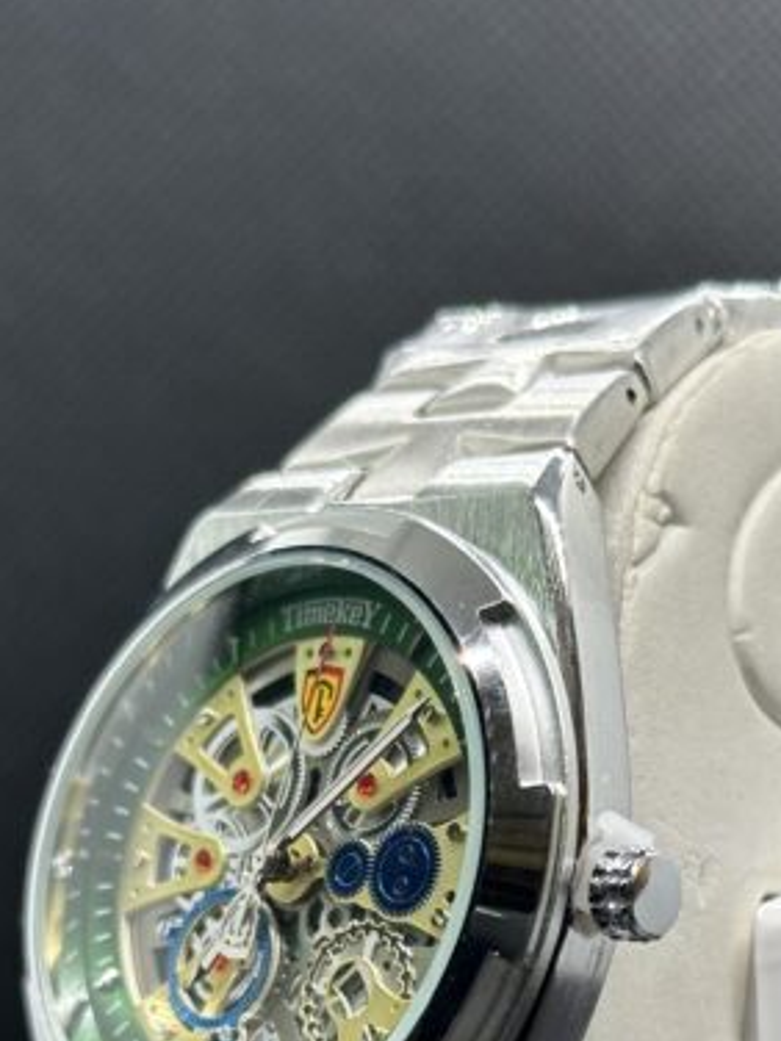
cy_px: 911
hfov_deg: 14.5
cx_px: 535
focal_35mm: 102
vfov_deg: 19.0
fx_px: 3068
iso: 64
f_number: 1.78
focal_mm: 6.86
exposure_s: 1/100
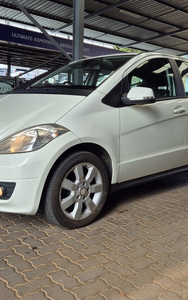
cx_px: 92
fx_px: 303
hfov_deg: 34.4
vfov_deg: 52.7
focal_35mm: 37
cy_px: 139
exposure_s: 1/738
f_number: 1.8
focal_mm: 5.4
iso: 25
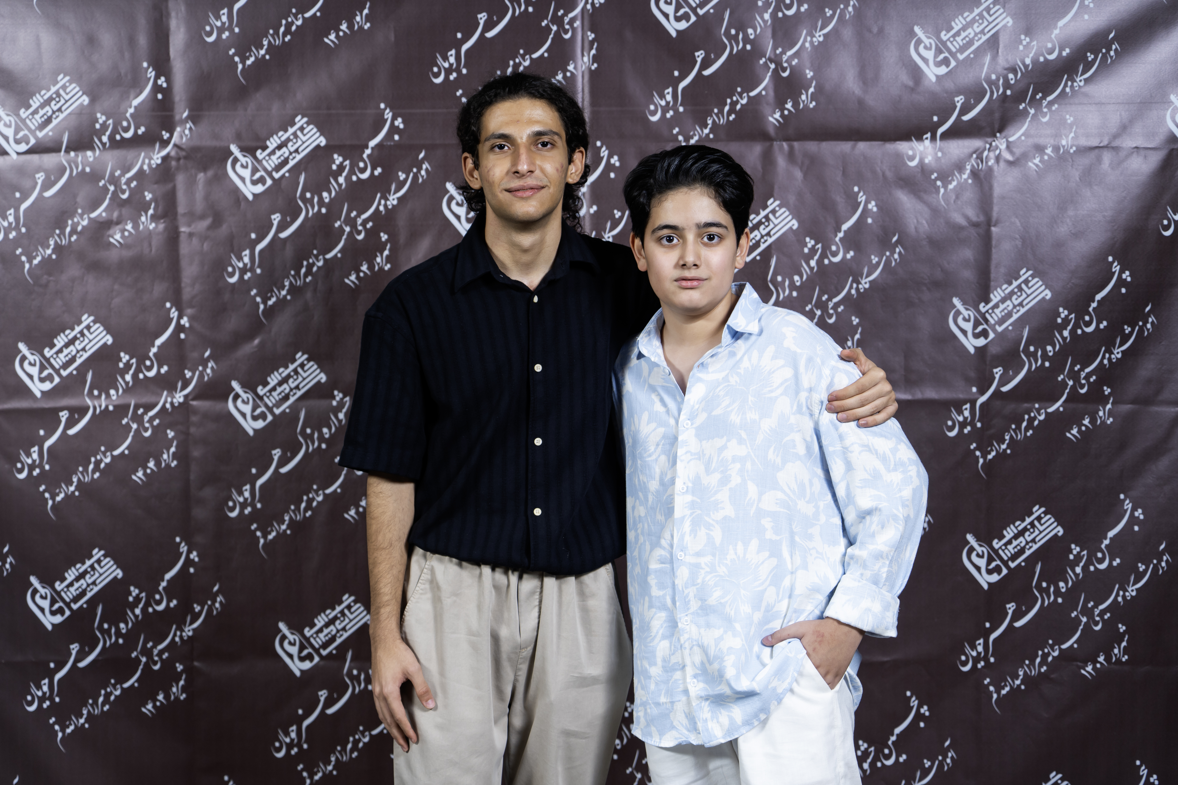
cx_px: 589
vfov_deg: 22.3
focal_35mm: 61
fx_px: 1996
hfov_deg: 32.9
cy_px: 392
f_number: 4
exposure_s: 1/125
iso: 320
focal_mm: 61
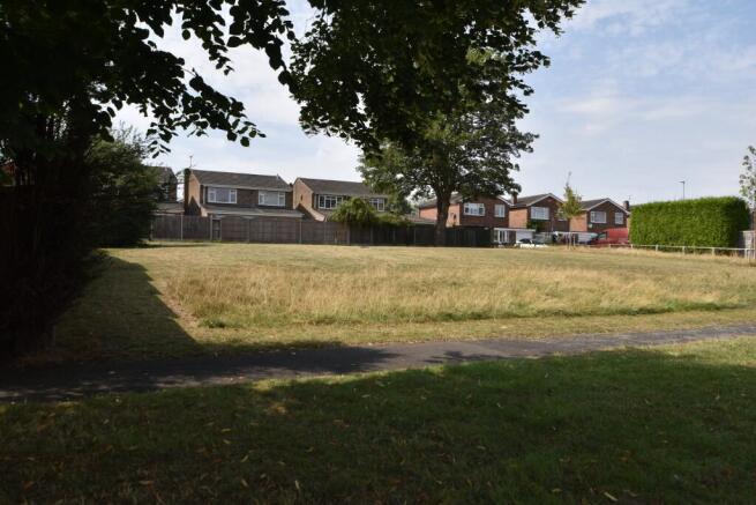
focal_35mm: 30
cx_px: 378
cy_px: 252
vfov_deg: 43.6
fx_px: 630
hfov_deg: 61.9
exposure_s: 1/250
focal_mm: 20
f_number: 8
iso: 100
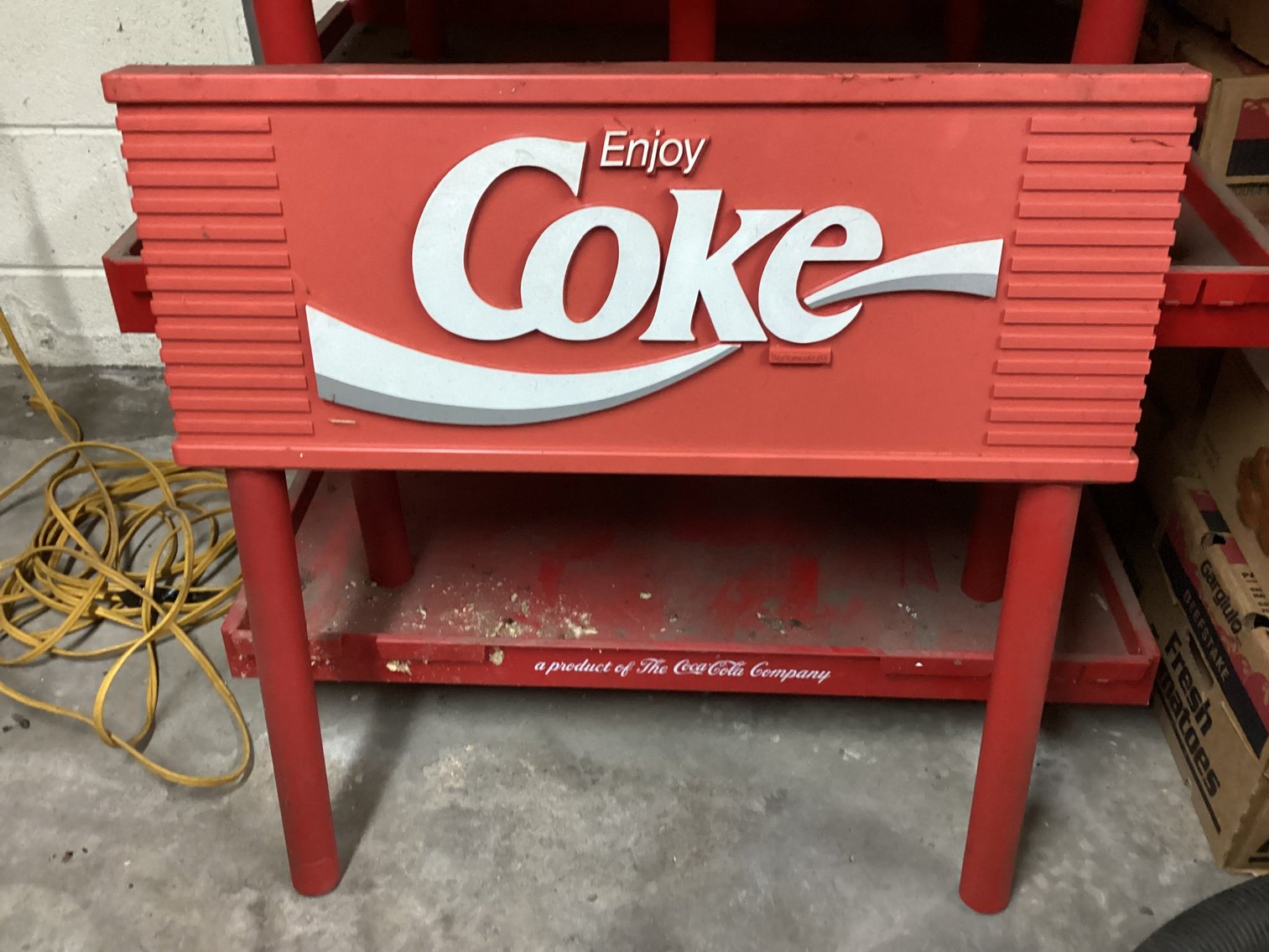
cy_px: 476
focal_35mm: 31
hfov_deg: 58.3
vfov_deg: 45.4
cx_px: 634
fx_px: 1137
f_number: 2.4
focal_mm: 3.3
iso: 500
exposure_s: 1/30
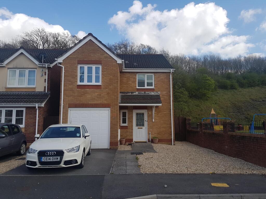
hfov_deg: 67.3
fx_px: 200
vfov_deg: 53.1
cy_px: 100
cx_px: 133
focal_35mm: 26
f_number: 1.7
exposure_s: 1/1580
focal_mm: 4.2
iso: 40
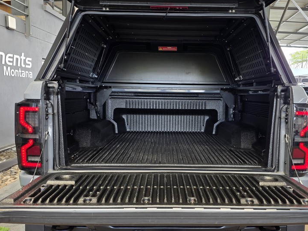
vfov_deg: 42.9
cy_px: 125
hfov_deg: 55.2
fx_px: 294
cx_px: 171
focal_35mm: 33
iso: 25
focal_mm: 6.25
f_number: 1.7
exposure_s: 1/66.3
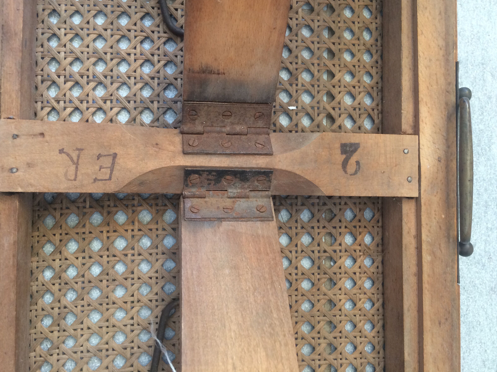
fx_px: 431
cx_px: 247
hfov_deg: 60.0
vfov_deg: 46.8
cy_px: 183
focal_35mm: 30
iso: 125
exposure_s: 1/33
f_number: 2.2
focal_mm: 4.15
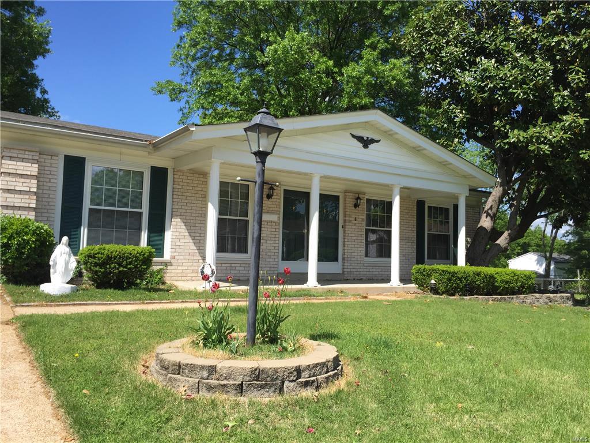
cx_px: 295
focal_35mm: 29
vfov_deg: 48.2
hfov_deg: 61.7
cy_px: 222
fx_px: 494
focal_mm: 4.15
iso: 32
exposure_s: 1/1236
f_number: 2.2
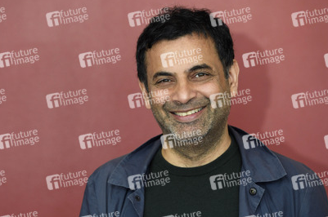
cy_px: 119
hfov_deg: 13.5
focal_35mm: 152
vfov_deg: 9.0
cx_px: 160
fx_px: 1383
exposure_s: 1/250
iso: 800
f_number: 4
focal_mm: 135
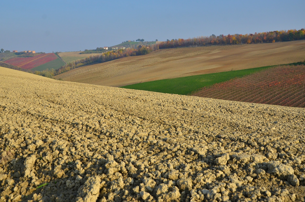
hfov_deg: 50.2
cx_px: 150
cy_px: 99
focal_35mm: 39
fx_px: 326
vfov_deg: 34.5
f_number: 7.1
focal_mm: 25
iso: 400
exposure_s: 1/1600
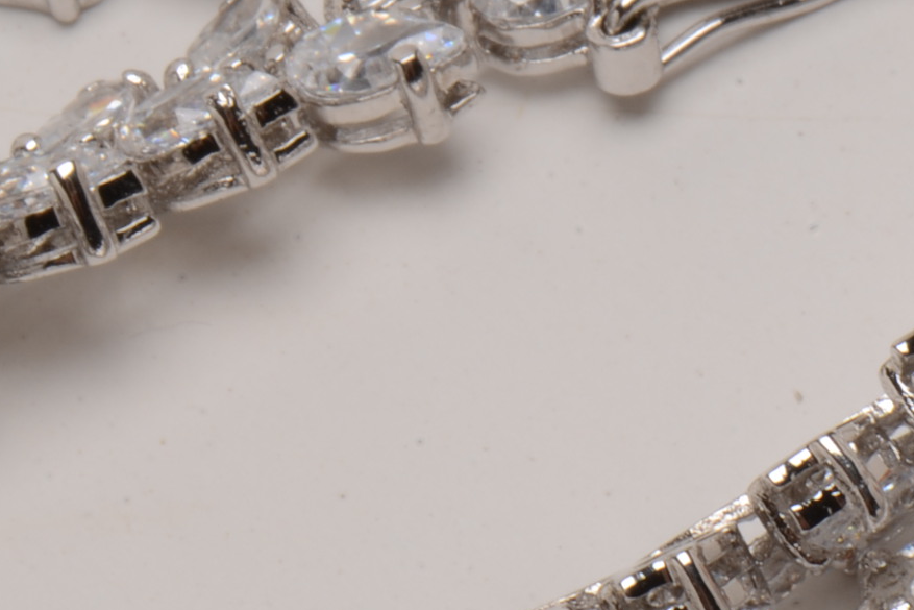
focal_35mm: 357
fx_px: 9075
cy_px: 691
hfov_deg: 5.8
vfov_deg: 3.8
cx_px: 426
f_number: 36
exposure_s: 1/125
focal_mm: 85
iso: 100
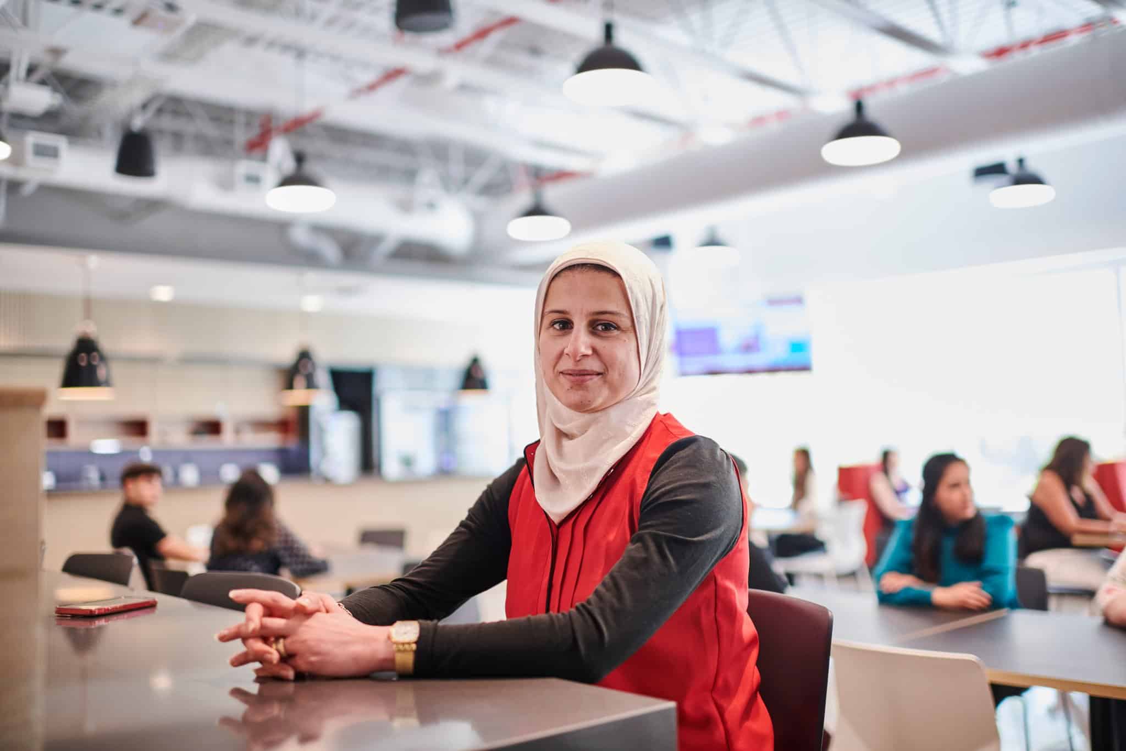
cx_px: 563
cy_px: 376
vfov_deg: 37.8
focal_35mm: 35
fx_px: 1095
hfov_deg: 54.4
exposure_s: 1/125
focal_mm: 35
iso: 400
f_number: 1.4
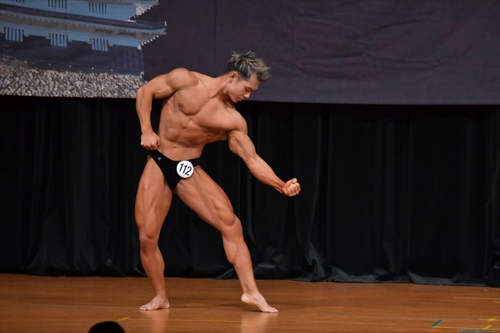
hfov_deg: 6.9
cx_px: 250
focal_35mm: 300
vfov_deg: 4.6
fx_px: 4165
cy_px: 166
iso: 4000
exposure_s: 1/400
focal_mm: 200
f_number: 5.6
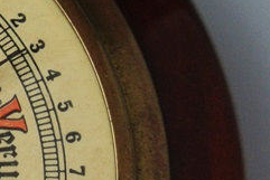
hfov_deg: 15.3
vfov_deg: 12.1
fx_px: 840
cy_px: 184
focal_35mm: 112
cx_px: -238
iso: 360
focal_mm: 10
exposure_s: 1/125
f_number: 3.5
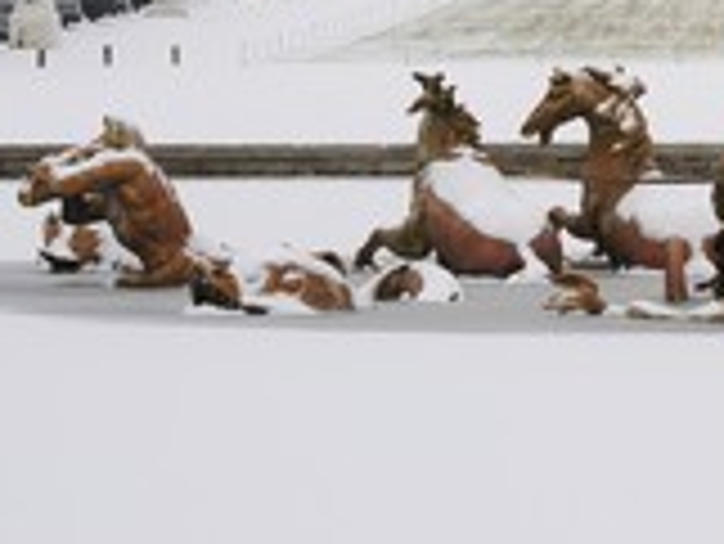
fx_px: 5149
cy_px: 4
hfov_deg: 8.0
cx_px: 791
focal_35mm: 246
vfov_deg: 6.0
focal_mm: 98
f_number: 10
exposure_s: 1/160
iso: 400
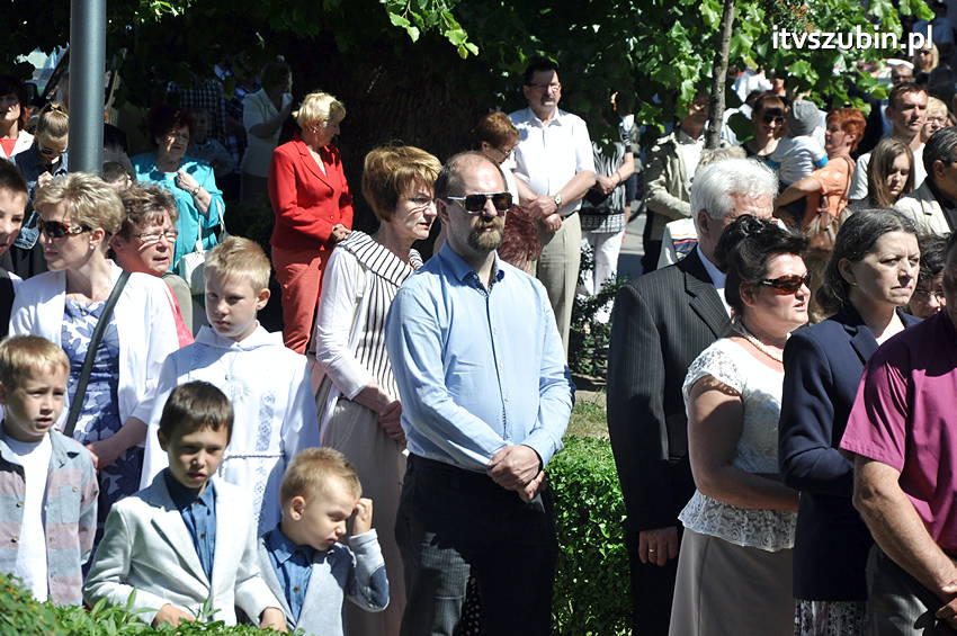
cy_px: 318
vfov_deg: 8.7
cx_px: 478
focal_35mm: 158
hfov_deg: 13.1
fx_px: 4183
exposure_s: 1/1250
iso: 400
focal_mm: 105
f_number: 9
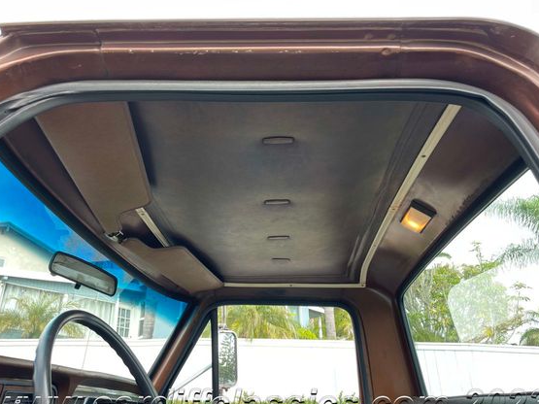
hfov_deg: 60.0
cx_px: 270
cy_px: 193
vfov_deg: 46.8
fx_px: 467
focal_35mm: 30
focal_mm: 4.2
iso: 32
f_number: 1.6
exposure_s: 1/128
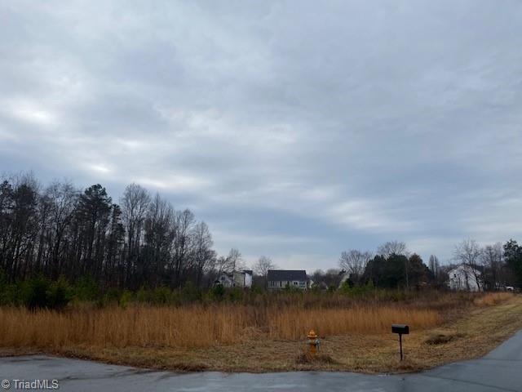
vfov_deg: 53.1
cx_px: 261
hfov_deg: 67.3
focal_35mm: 26
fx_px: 392
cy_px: 196
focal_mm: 4.25
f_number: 1.8
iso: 32
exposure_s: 1/2222
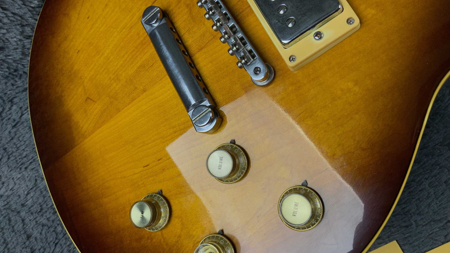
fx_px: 382
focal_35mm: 32
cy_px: 131
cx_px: 228
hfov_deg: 61.0
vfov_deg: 36.7
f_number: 1.8
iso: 32
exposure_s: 1/120
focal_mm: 3
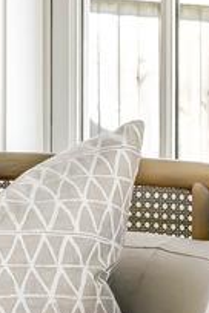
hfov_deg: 3.6
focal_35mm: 376
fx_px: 3274
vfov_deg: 5.5
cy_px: 15
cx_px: -284
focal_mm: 50
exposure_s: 1/60
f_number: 4.5
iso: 200
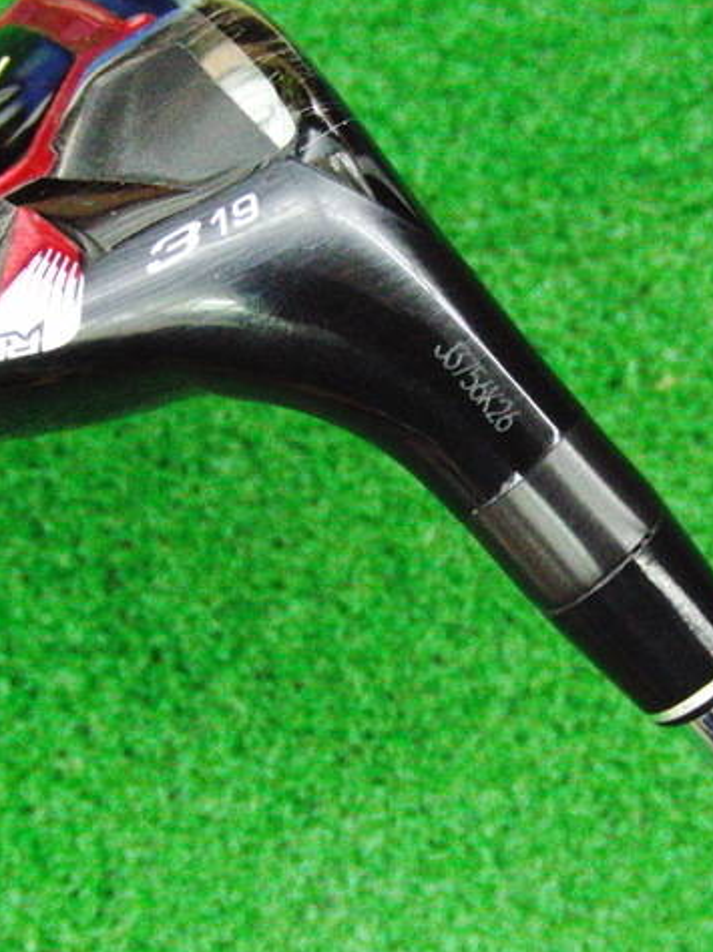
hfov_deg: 28.9
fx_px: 1374
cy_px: 474
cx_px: 478
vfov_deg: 38.2
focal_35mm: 50
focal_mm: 6.42
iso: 3200
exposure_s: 1/125
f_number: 3.6
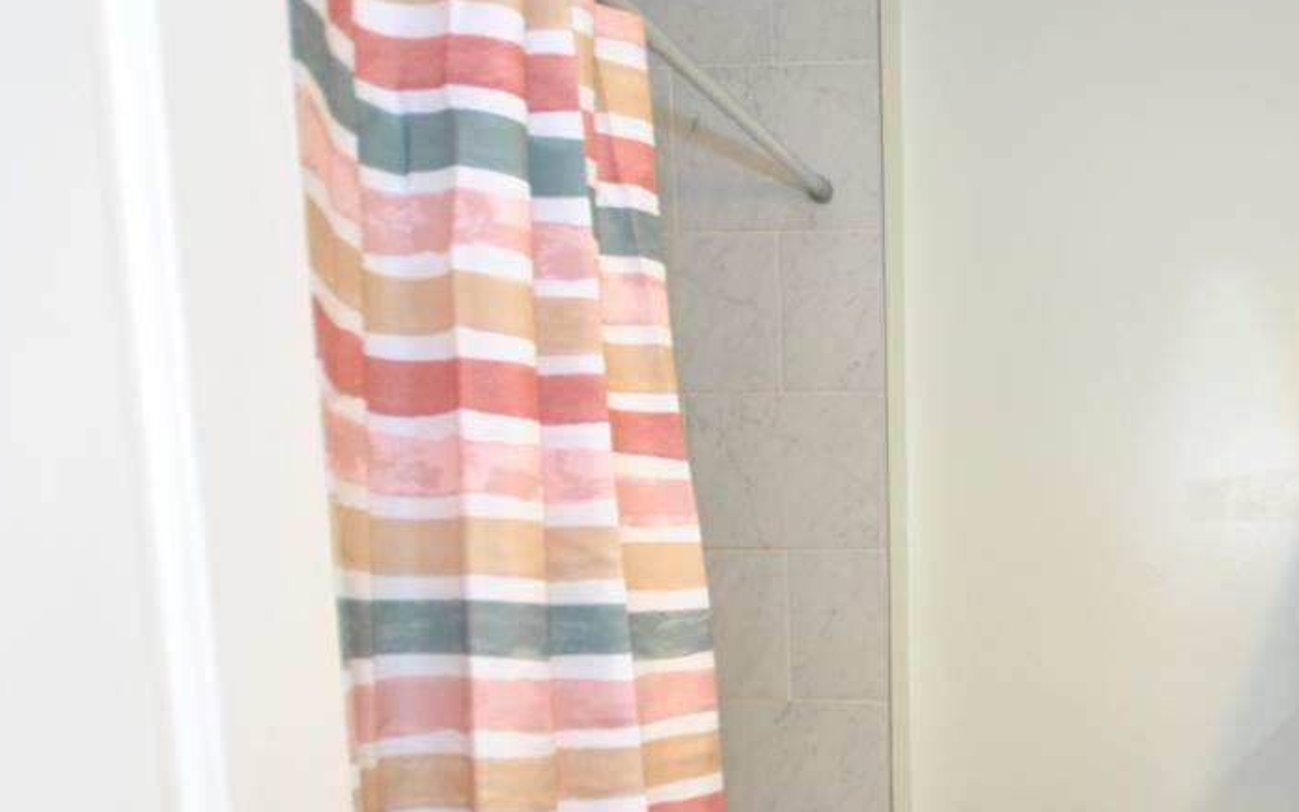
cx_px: 1112
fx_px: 1168
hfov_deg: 52.7
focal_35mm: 33
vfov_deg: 35.5
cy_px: 767
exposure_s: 1/40
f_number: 4
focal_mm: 10
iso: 200
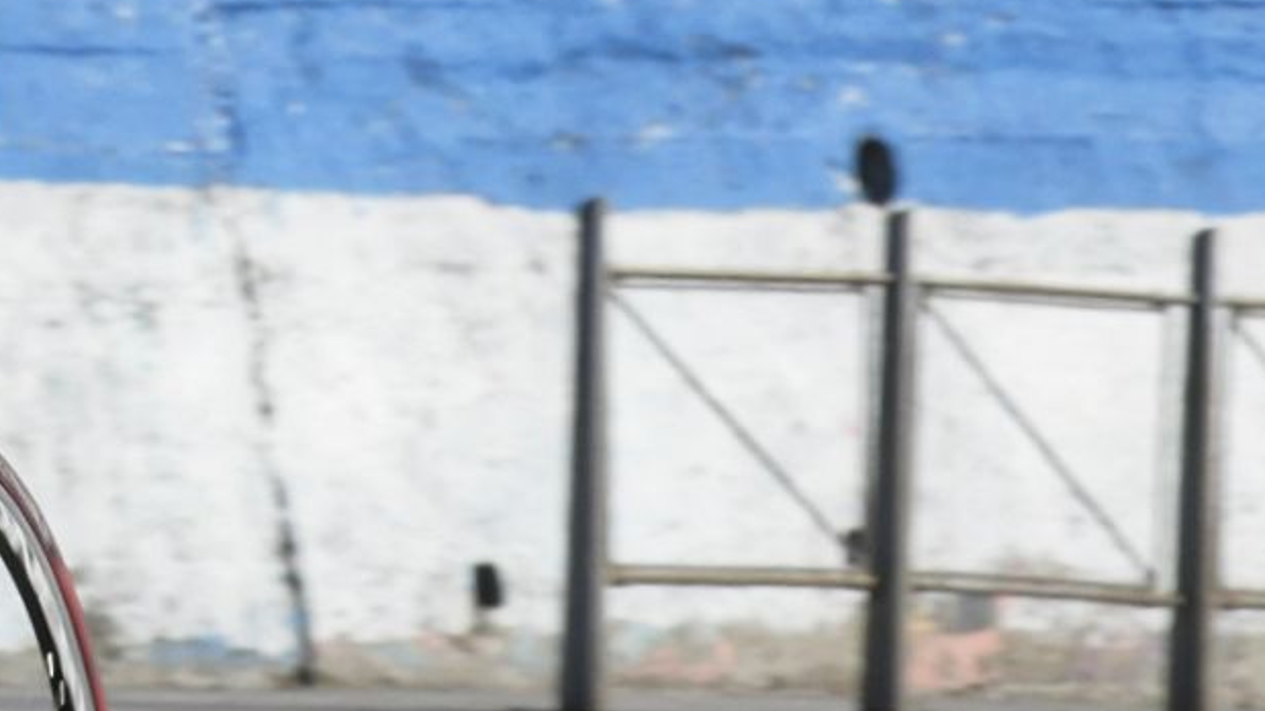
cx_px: 35
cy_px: -42
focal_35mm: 677
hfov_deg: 3.2
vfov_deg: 1.8
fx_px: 22705
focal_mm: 200
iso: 320
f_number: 16
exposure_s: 1/250
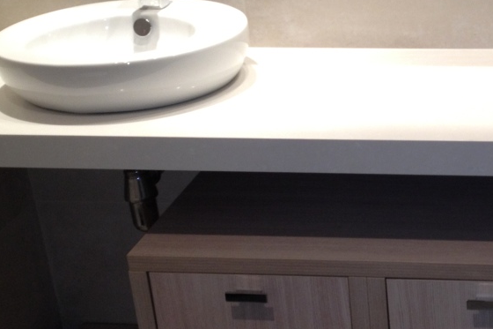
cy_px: 183
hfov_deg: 25.1
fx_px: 1068
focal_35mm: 78
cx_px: 454
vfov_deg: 17.5
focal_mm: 4.28
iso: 80
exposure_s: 1/24
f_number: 2.4
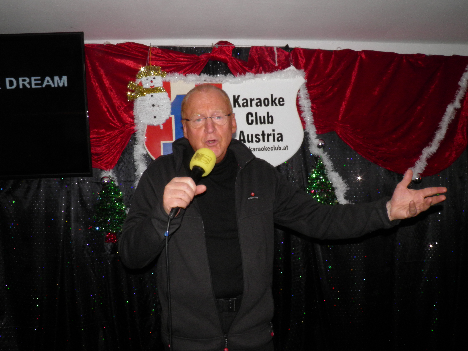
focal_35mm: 29
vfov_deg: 48.2
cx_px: 229
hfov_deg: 61.7
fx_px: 392
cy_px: 181
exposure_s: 1/30
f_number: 8
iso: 125
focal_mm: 4.9
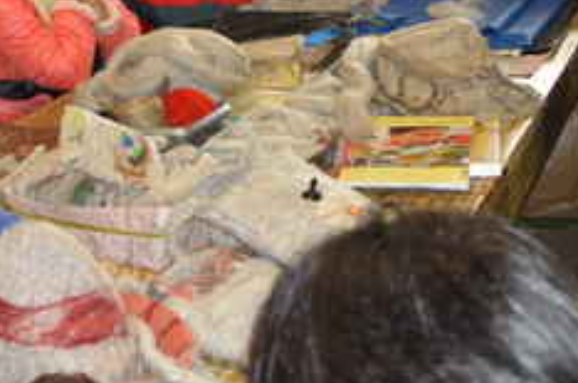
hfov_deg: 28.5
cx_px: 151
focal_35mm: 70
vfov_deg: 18.2
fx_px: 1122
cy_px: -98
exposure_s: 1/80
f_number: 4
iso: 400
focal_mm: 18
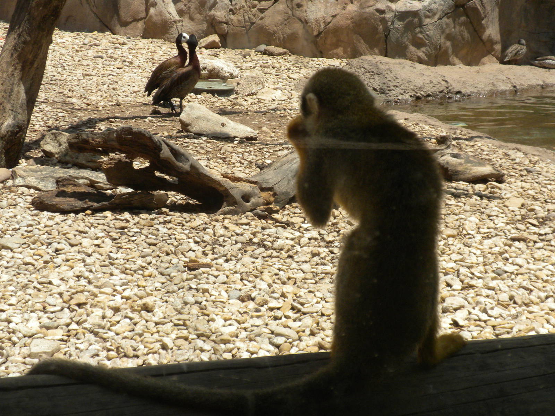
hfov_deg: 32.2
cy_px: 208
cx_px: 278
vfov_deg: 24.4
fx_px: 962
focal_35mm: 60
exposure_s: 1/740
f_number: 4.7
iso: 134
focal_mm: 10.7
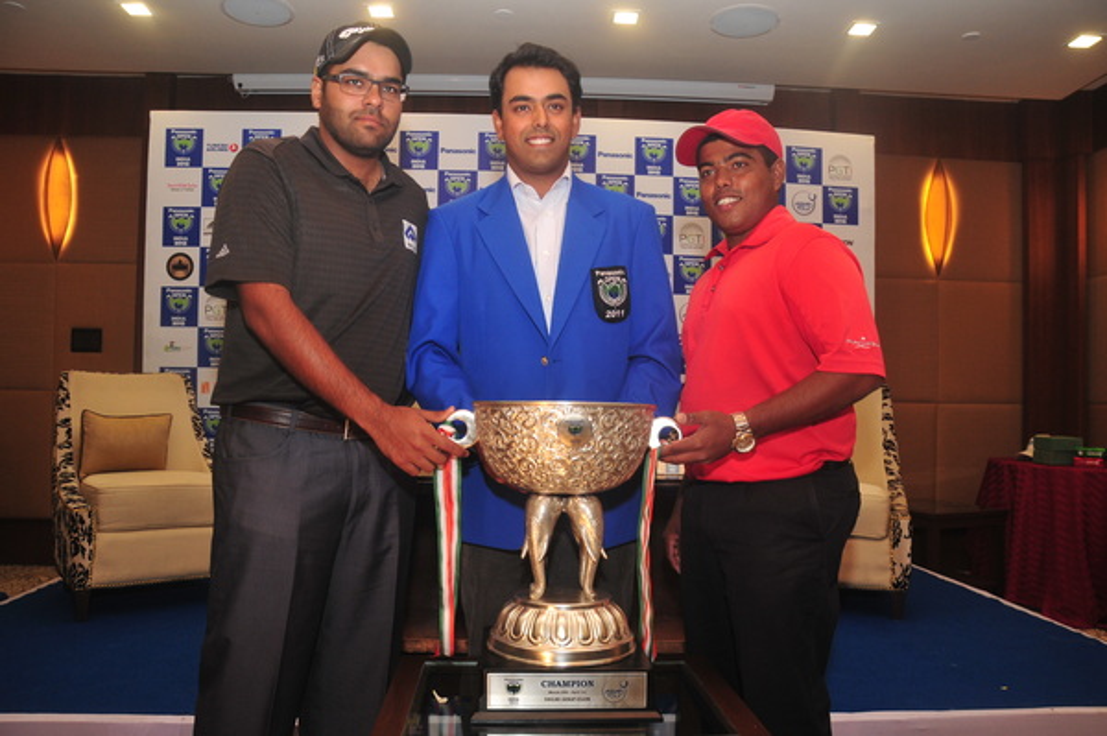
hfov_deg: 67.4
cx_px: 554
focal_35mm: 27
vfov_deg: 47.9
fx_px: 830
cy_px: 368
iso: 400
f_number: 5
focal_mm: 18
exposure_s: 1/30
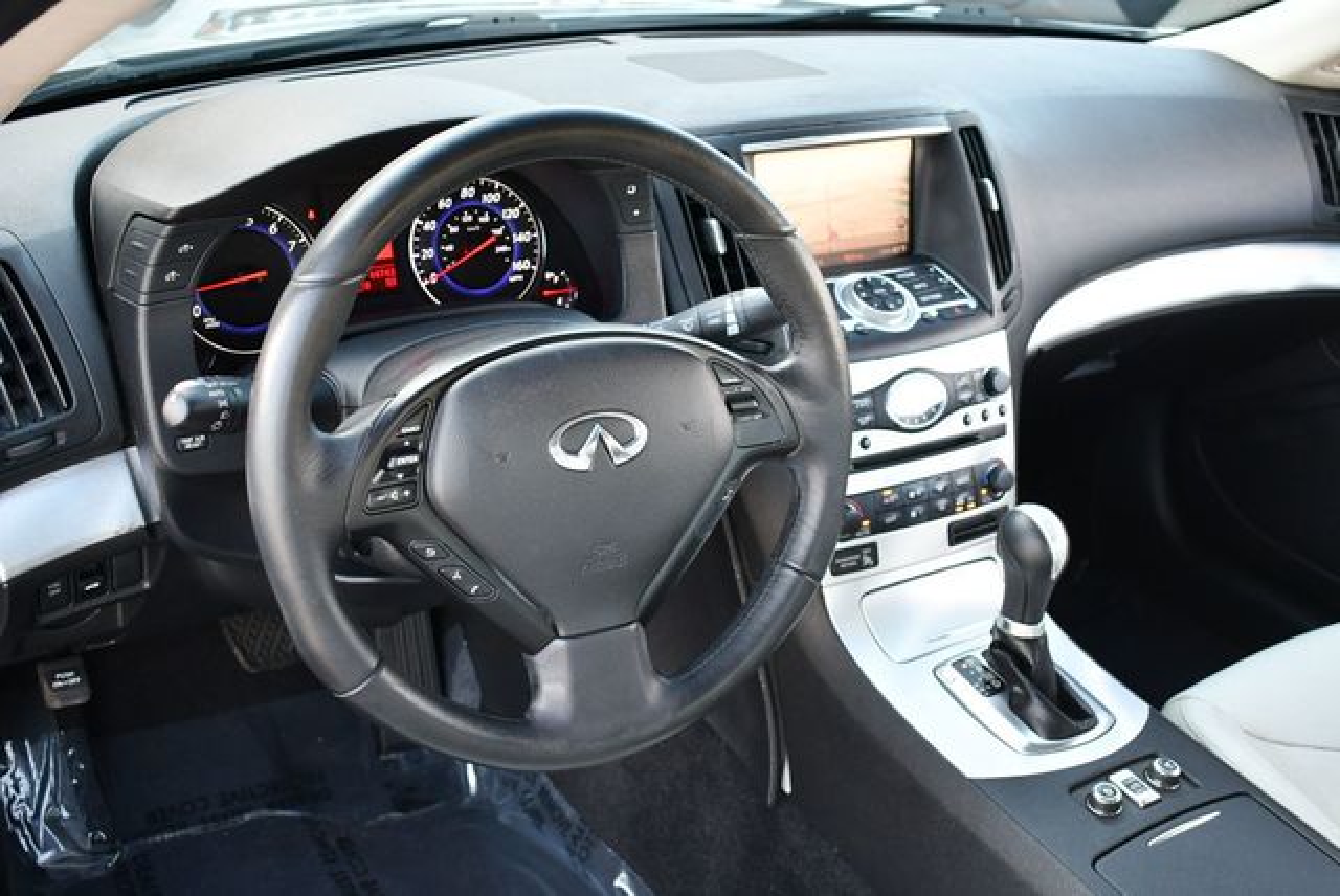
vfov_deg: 30.6
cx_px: 670
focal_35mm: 44
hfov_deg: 44.5
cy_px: 448
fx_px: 1639
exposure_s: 1/160
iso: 800
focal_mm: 22
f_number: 3.8
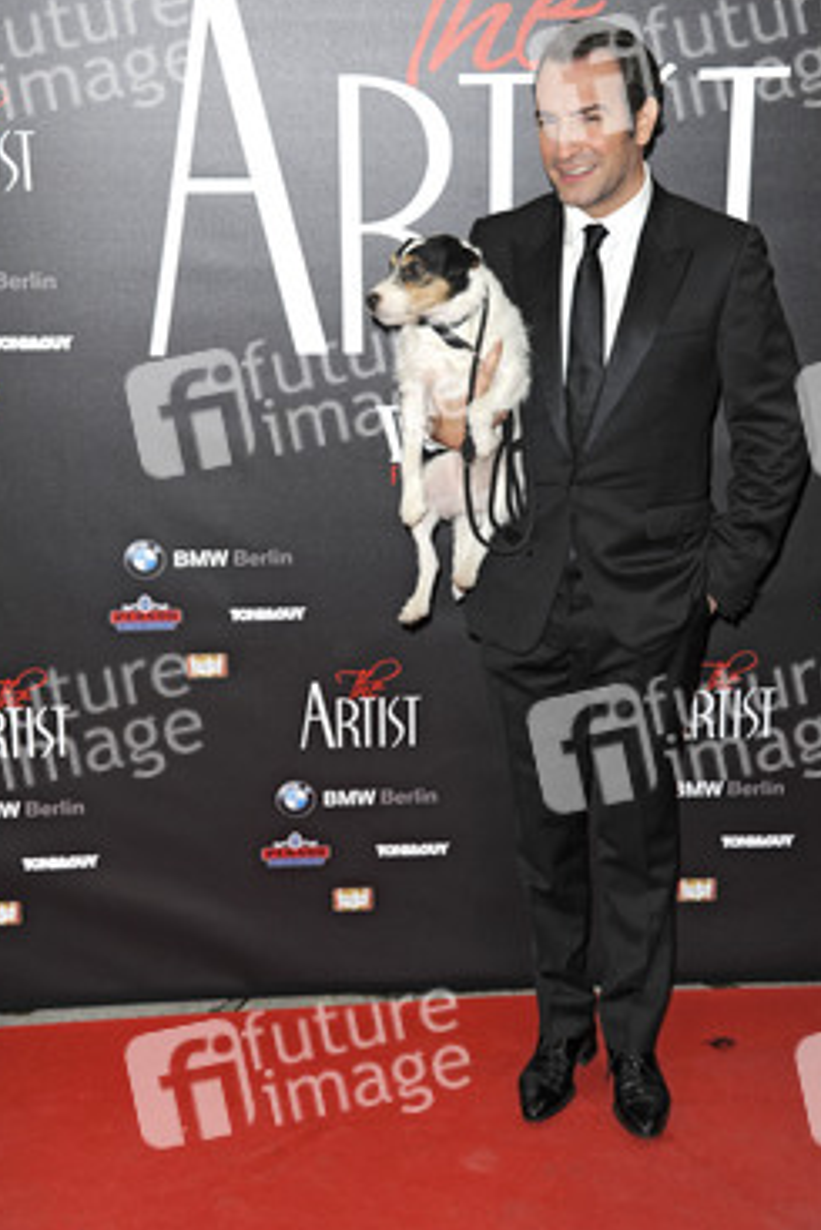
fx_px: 2085
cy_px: 566
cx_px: 395
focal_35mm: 61
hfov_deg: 22.3
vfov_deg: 32.9
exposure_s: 1/160
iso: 500
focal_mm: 56
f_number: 5.6
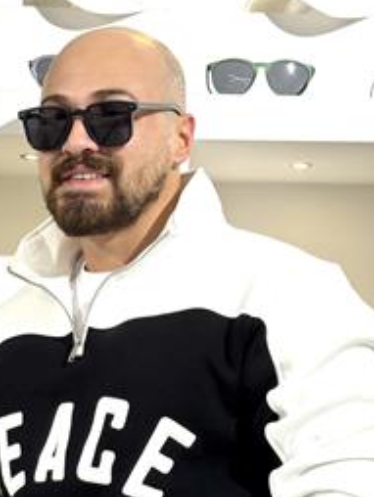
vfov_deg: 21.7
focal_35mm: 88
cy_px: 448
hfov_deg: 16.8
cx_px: 157
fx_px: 1266
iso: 64
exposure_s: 1/100
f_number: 1.78
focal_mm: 6.76
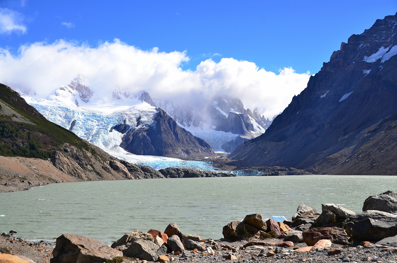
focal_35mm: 34
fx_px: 380
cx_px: 198
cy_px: 132
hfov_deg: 55.2
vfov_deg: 38.2
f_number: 7.1
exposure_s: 1/1000
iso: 200
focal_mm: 23
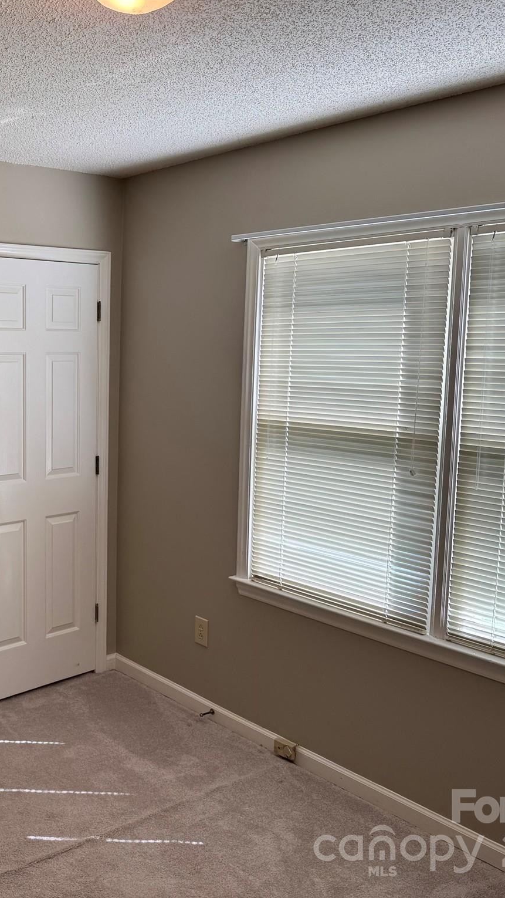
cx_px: 45
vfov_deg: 56.6
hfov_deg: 32.0
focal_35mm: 35
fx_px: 833
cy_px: 448
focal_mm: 6.76
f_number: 1.78
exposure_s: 1/120
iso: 100
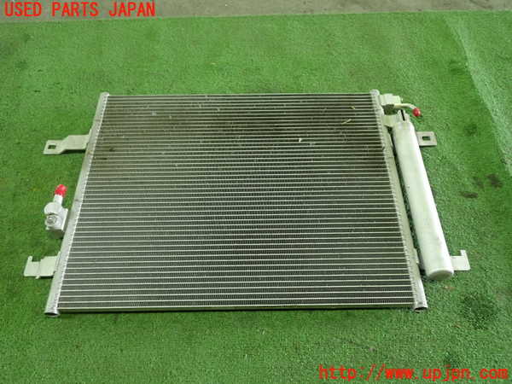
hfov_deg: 60.0
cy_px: 192
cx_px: 256
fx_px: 444
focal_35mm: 30
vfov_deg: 46.8
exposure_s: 1/30
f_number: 2.3
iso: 640
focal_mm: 5.4
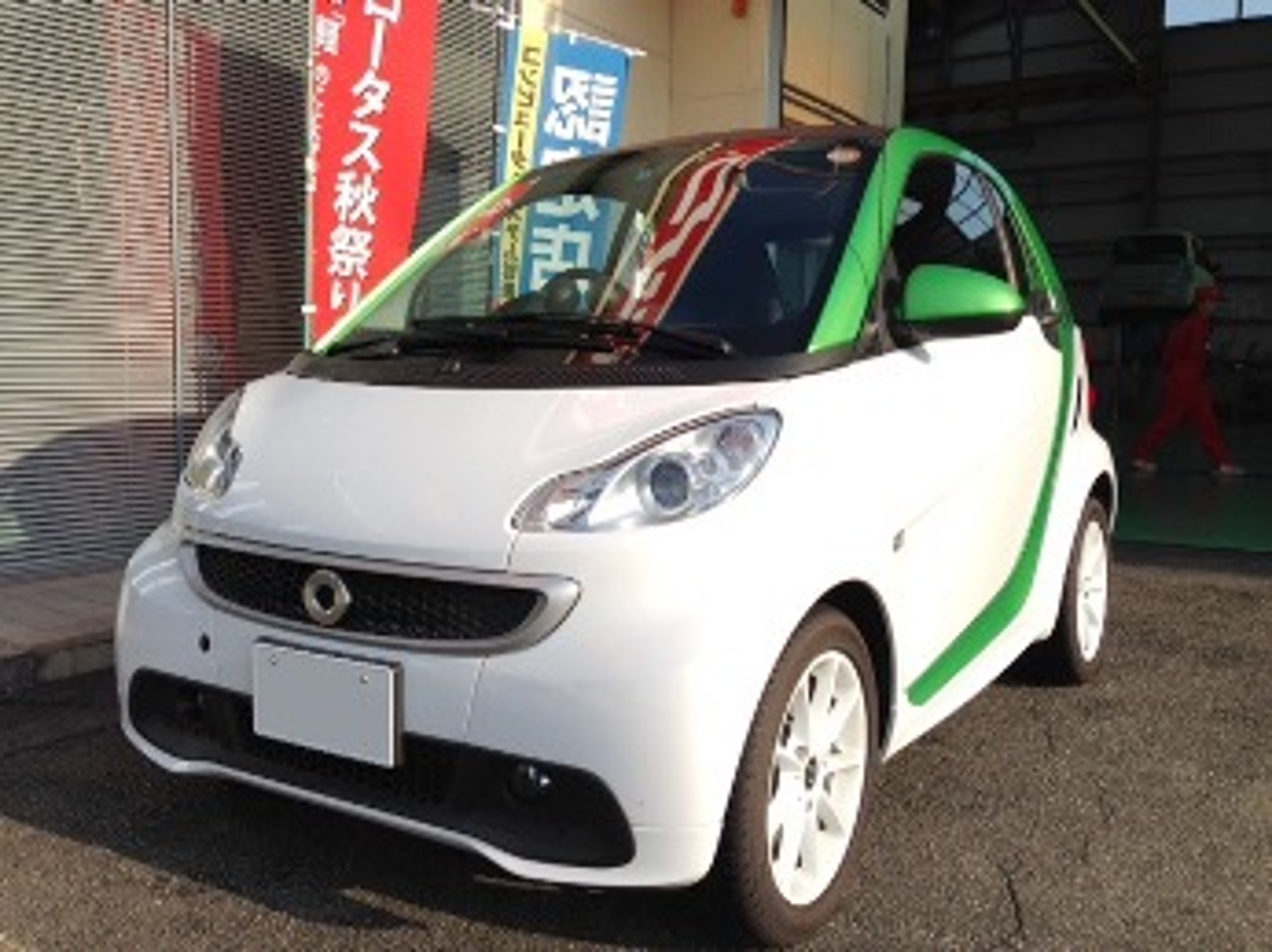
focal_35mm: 33
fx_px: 1212
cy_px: 476
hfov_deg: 55.4
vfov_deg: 42.9
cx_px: 636
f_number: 2.4
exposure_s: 1/1043
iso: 50
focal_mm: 4.12
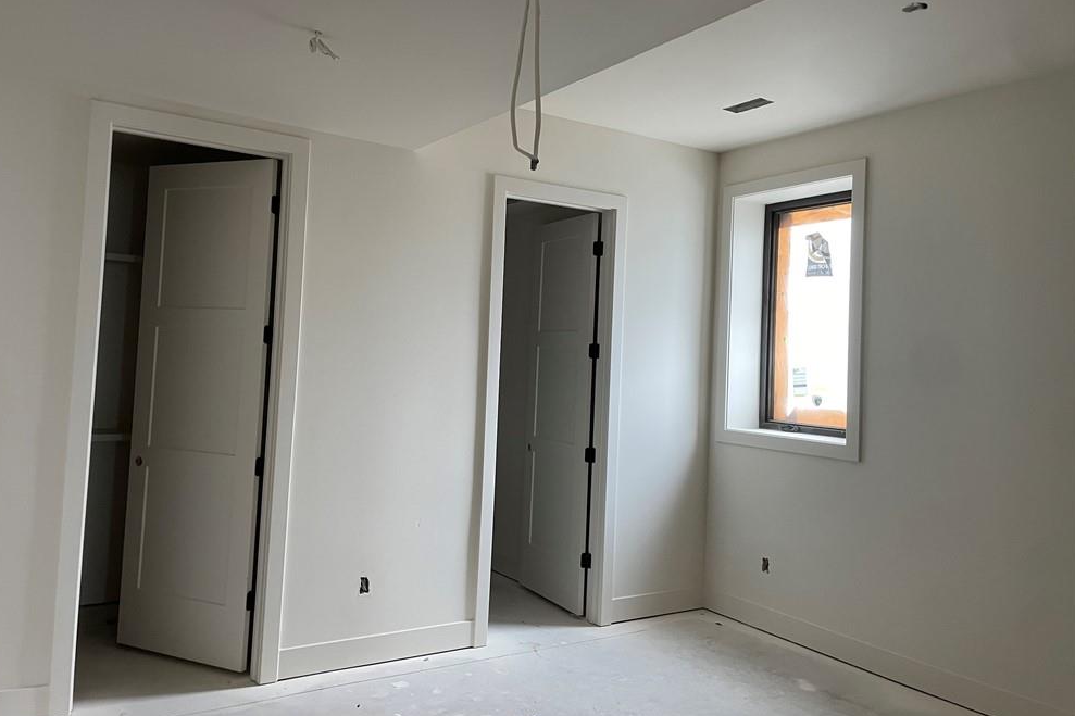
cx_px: 524
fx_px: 836
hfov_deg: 65.5
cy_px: 310
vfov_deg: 46.3
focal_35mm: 28
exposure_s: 1/88
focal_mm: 4.2
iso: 125
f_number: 1.6
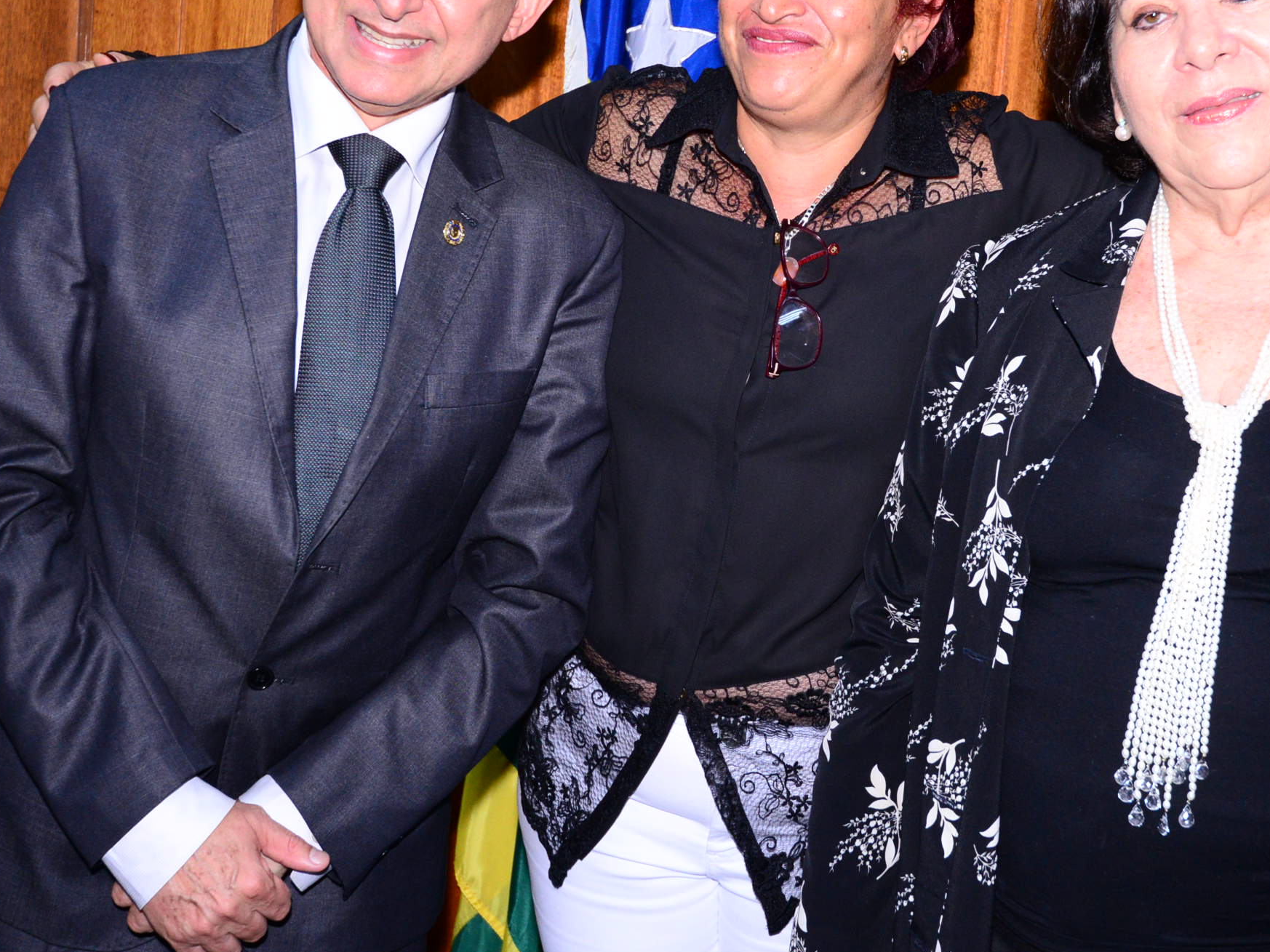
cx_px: 780
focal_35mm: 58
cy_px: 361
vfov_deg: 25.2
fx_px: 2128
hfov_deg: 33.1
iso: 2500
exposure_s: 1/125
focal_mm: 35
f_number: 6.3
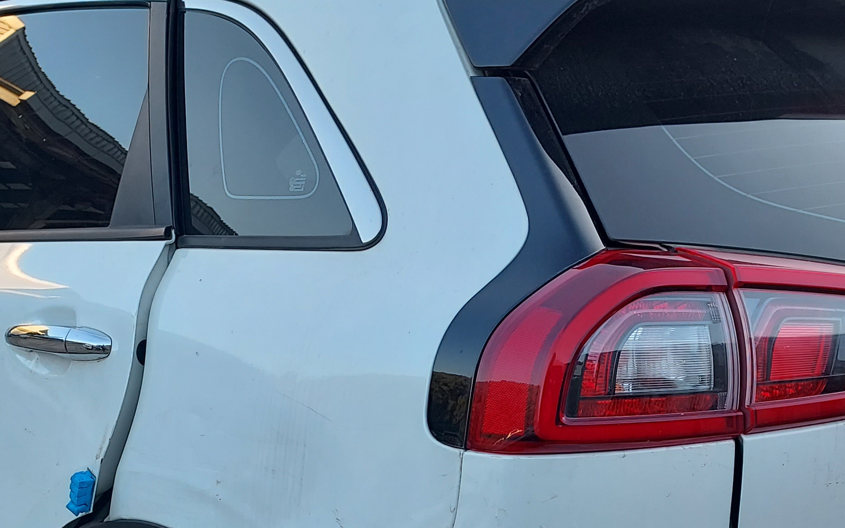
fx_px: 1267
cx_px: 398
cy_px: 528
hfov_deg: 36.9
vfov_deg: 22.6
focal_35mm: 55
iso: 40
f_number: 1.8
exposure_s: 1/156
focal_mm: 4.6
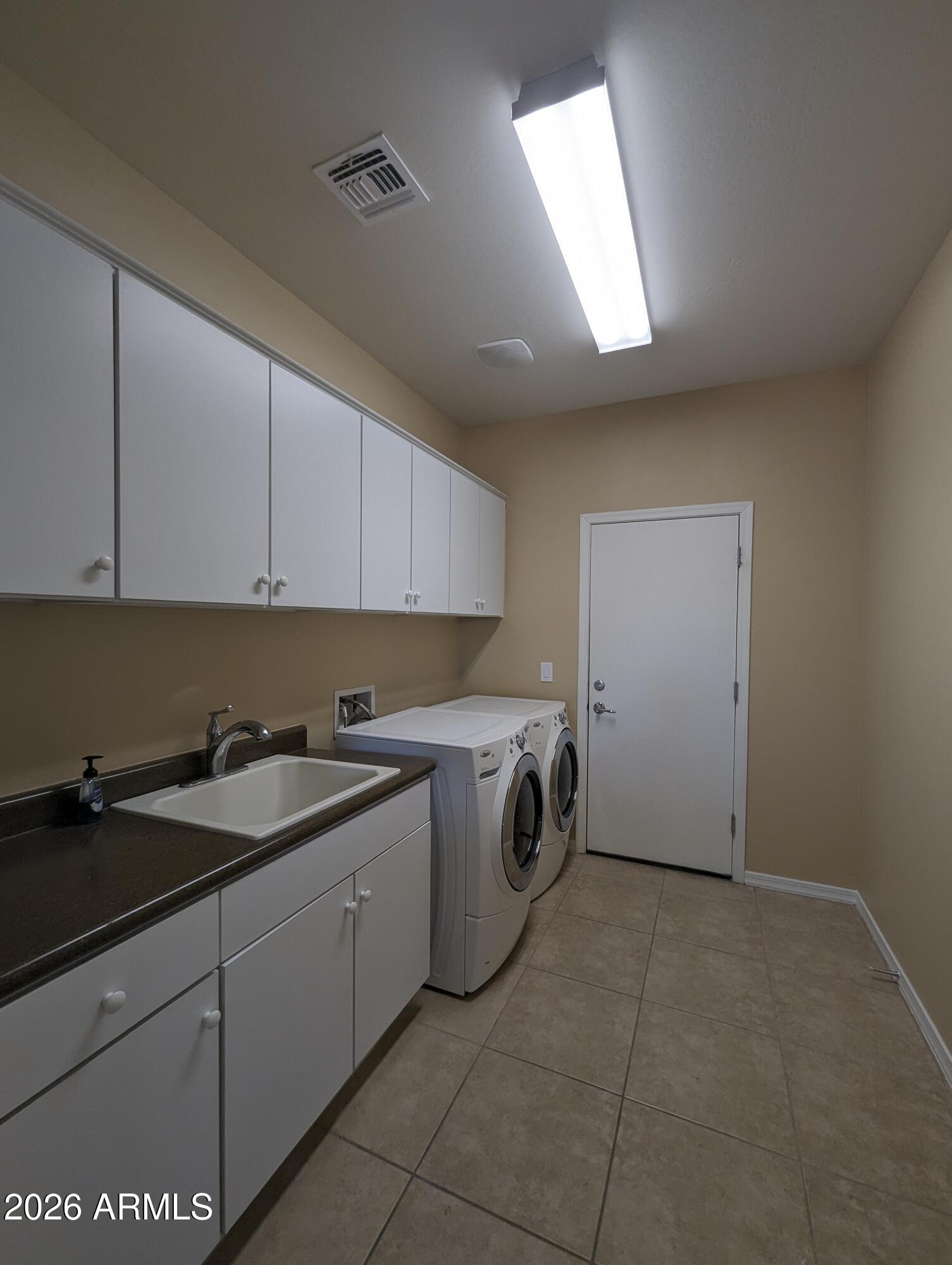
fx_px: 476
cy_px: 632
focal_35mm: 13
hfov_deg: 90.0
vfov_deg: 106.1
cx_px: 476
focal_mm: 1.95
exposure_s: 1/40
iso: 71
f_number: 2.2
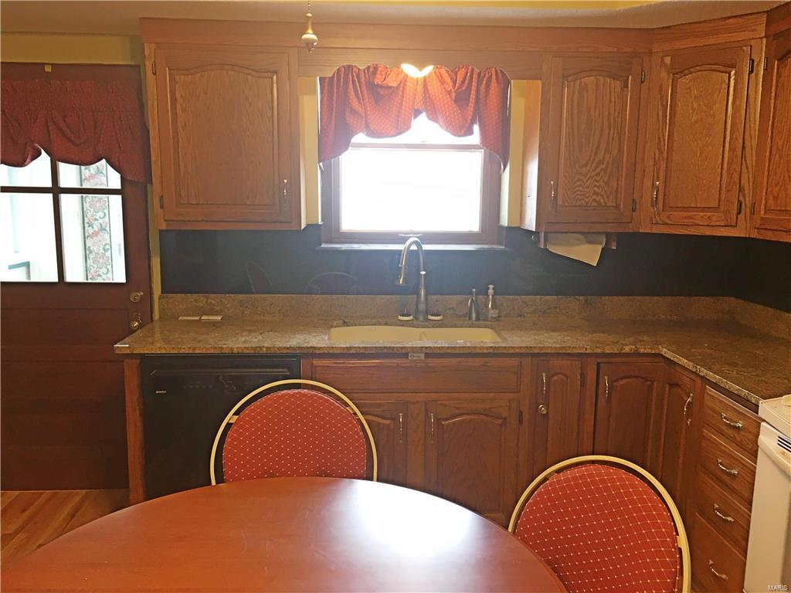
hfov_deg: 61.7
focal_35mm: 29
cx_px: 396
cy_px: 296
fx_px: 663
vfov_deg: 48.2
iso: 80
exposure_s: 1/30
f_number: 2.2
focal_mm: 4.15
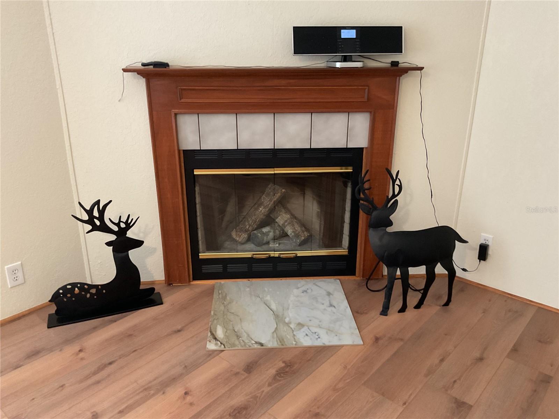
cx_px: 280
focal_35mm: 29
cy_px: 210
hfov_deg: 61.7
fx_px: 468
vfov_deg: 48.2
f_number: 1.8
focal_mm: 3
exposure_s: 1/40
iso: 200
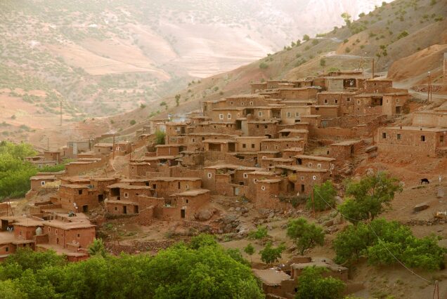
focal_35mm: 93
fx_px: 1156
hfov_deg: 21.9
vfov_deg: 14.8
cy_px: 150
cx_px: 224
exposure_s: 1/60
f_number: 7.1
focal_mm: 62
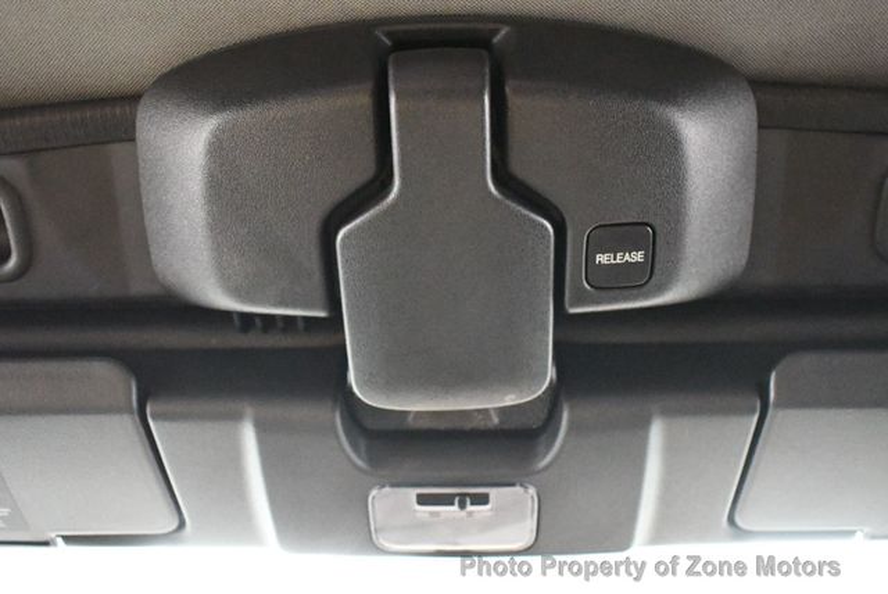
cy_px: 297
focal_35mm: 36
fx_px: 889
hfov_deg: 53.1
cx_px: 444
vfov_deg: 36.9
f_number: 3.5
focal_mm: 18
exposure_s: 1/30
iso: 12800
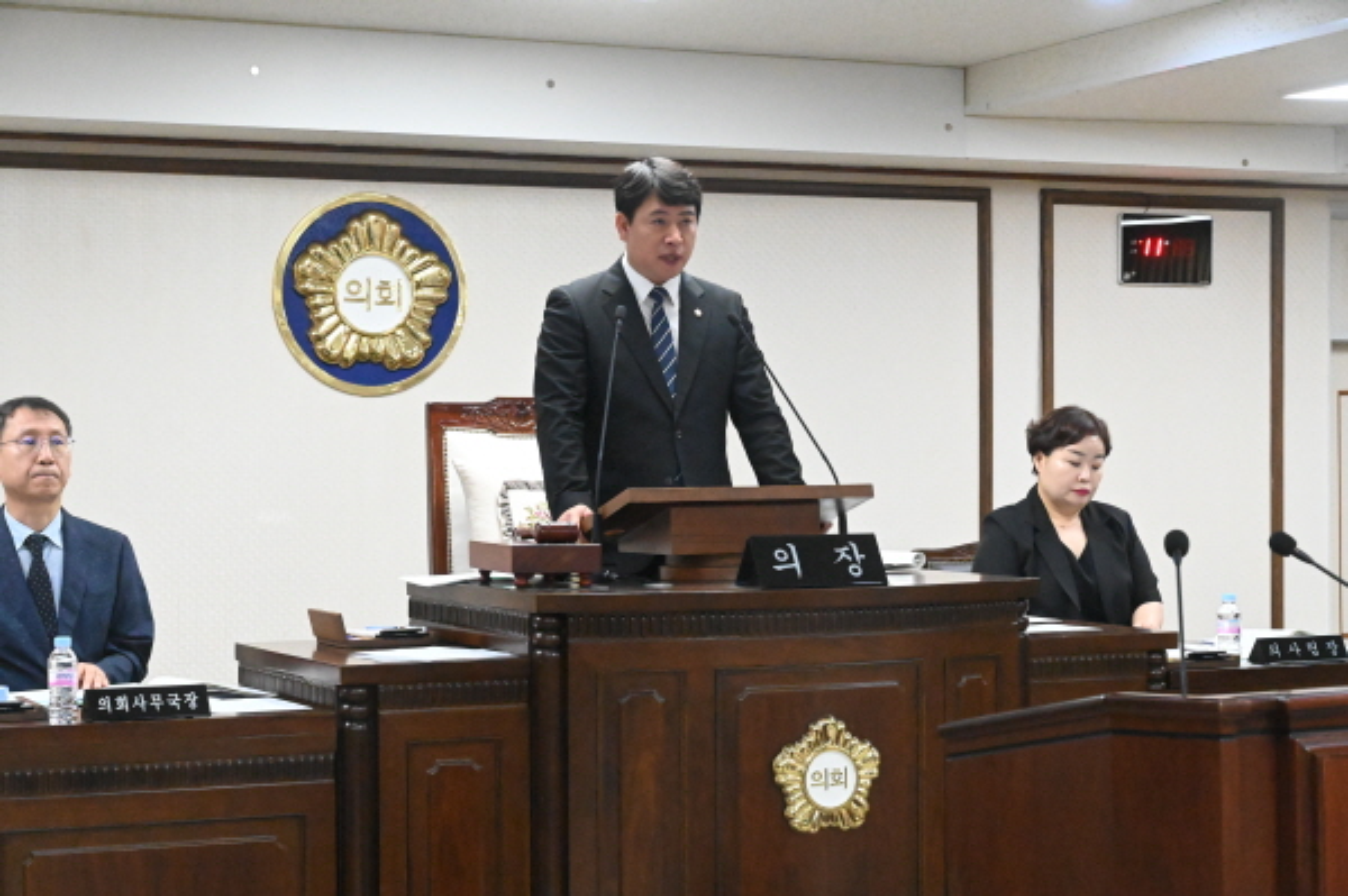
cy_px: 448
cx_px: 674
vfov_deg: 19.4
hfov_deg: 28.9
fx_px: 2619
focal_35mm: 70
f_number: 7.1
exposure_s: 1/1000
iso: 32000
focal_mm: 70
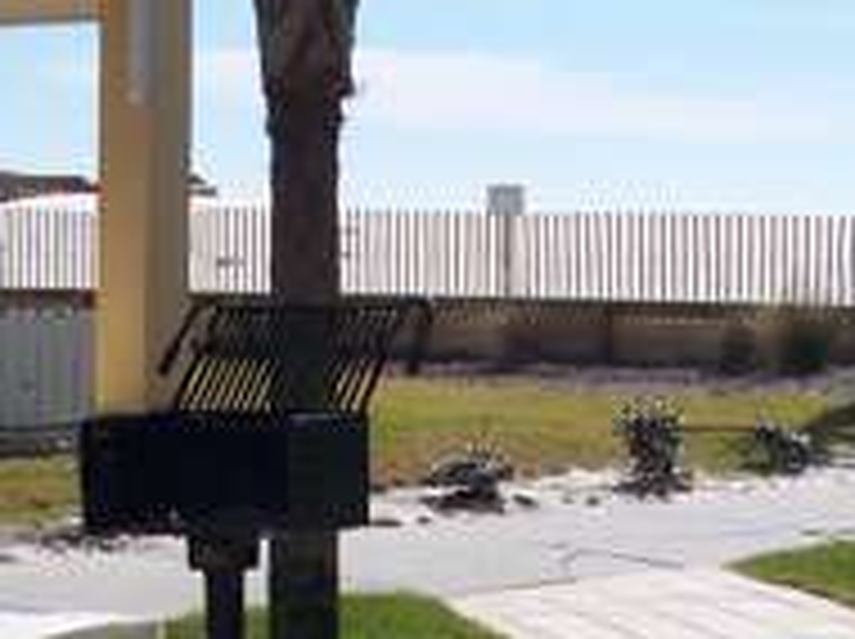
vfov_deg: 10.7
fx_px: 3380
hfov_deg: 14.4
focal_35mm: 137
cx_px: 423
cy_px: 720
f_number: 4.8
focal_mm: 8
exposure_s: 1/1000
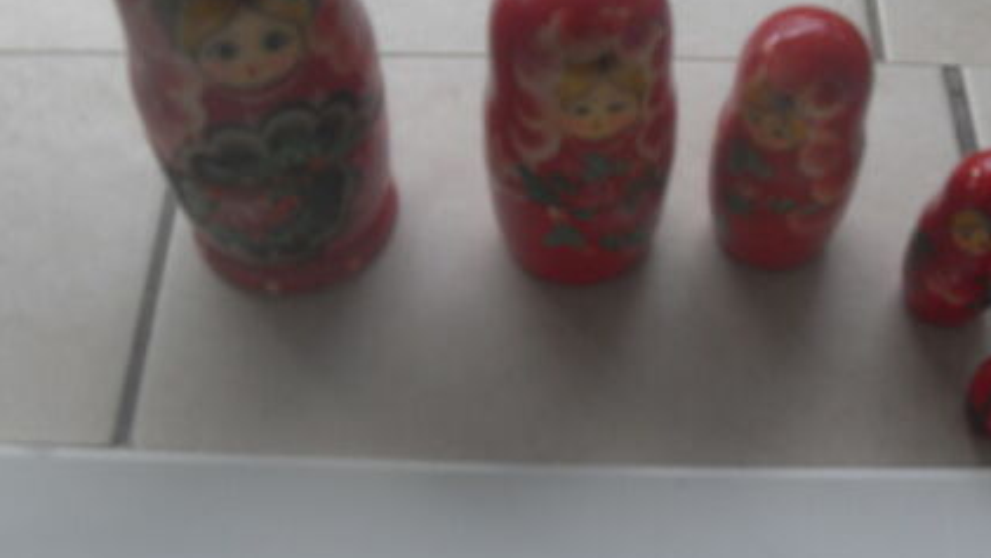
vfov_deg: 25.9
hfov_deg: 44.5
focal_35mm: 46
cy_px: 205
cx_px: 560
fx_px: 1209
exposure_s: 1/180
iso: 80
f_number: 2.8
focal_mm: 6.3
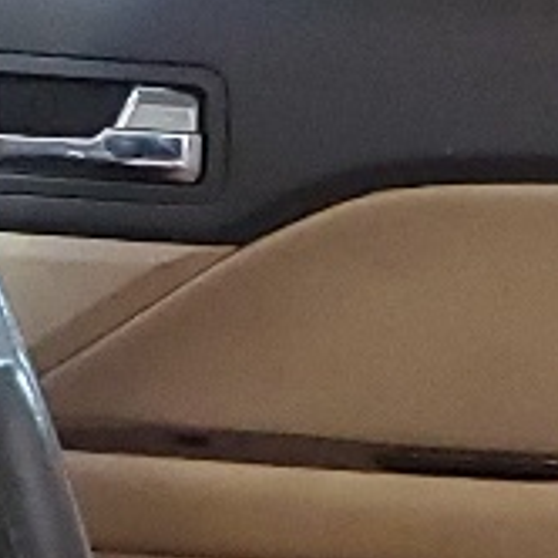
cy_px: 1096
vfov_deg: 7.6
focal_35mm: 221
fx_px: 4030
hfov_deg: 7.9
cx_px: 602
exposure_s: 1/40
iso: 368
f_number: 1.5
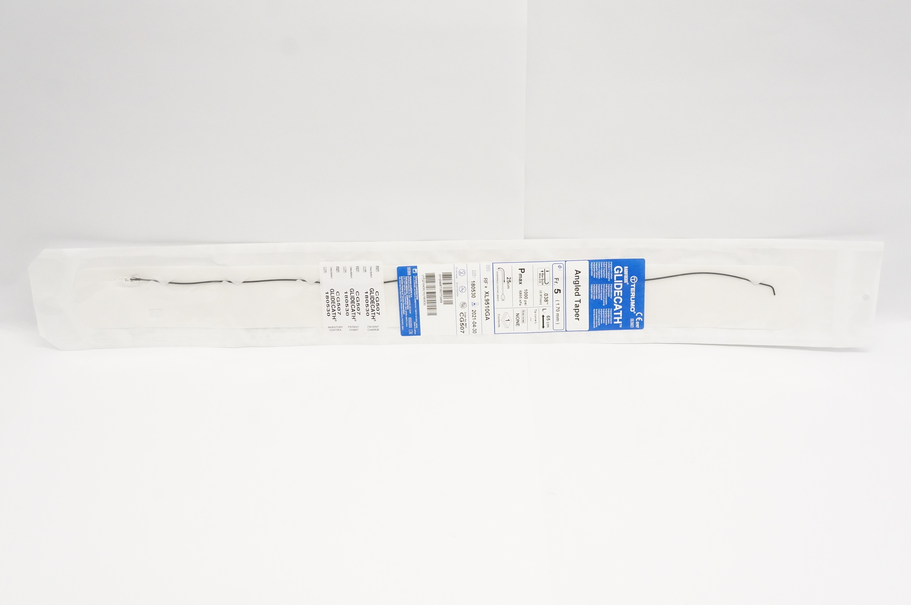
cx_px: 456
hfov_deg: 53.2
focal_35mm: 36
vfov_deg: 36.8
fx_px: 910
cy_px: 302
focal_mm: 24
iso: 3200
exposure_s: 1/320
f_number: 8
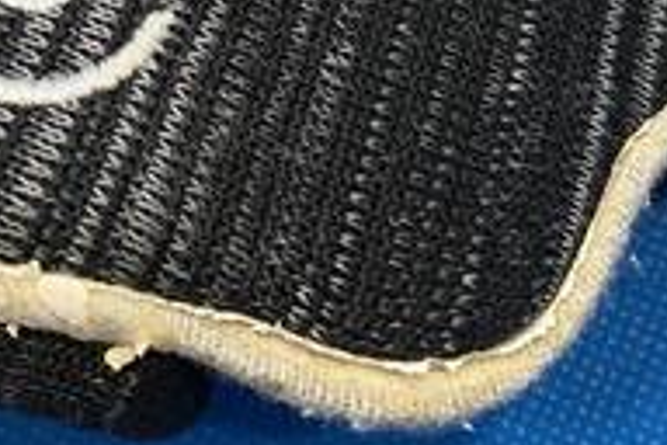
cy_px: -184
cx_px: 250
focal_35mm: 90
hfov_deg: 22.6
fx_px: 1667
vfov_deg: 14.4
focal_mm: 4.25
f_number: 1.8
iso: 125
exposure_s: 1/60
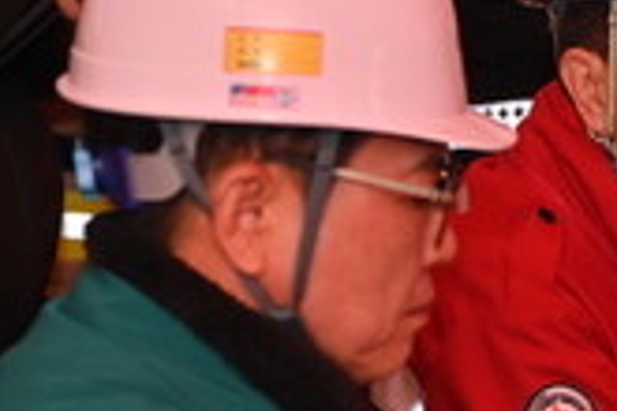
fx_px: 4353
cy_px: 172
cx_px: 778
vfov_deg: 5.4
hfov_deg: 8.0
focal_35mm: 254
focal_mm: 70
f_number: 4.5
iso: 100
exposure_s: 1/250
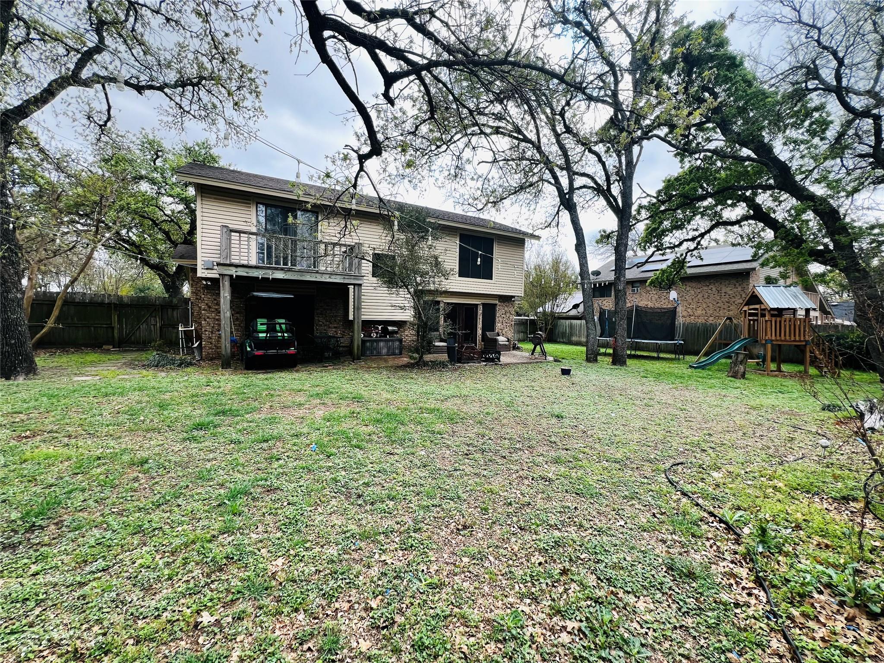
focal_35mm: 13
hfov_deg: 106.2
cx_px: 442
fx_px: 332
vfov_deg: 89.9
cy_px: 332
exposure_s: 1/442
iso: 32
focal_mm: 1.57
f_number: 1.8
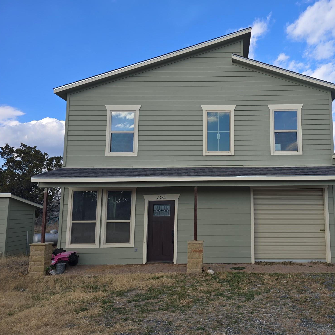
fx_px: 307
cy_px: 170
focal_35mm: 28
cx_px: 228
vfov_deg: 57.3
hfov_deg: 55.9
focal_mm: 6.3
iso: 12
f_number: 1.7
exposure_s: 1/401
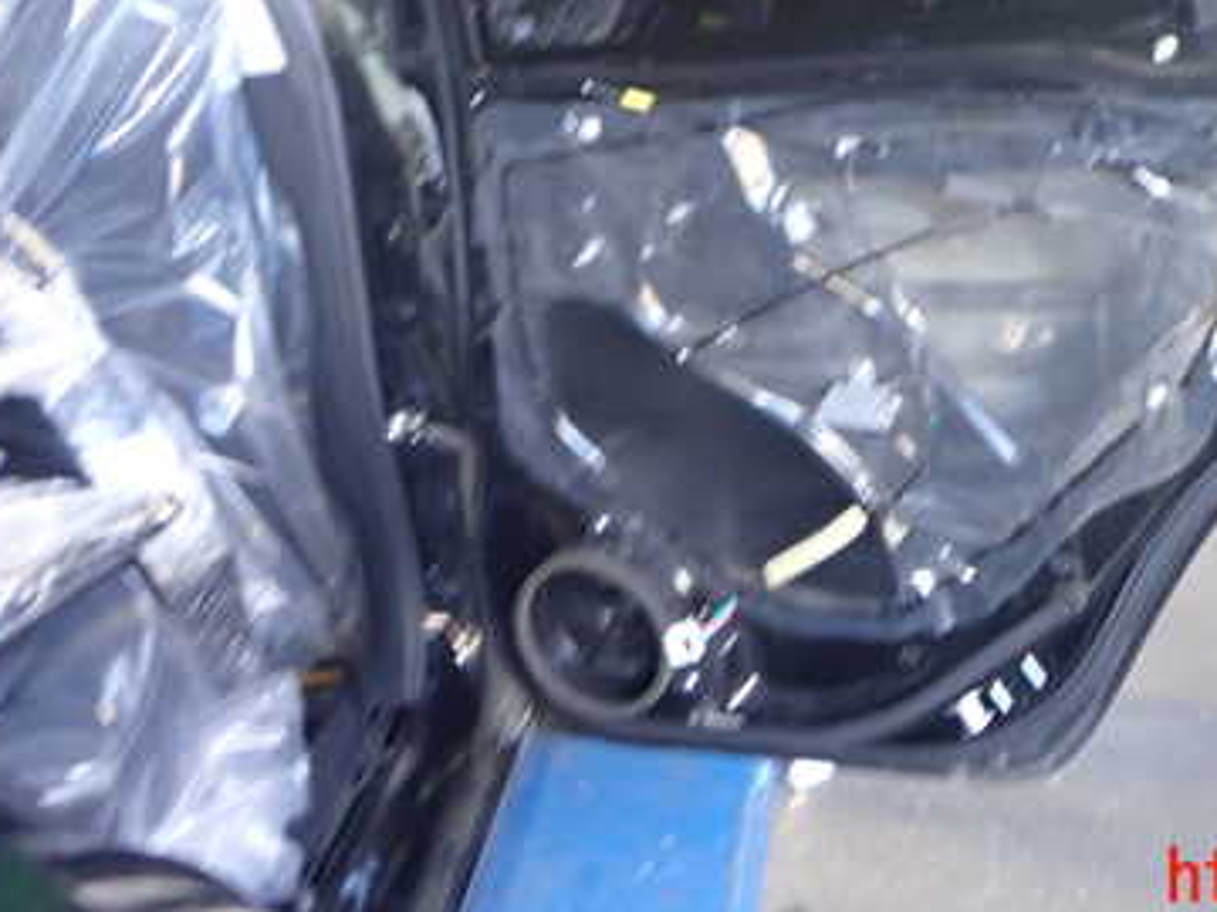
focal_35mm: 50
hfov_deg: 37.2
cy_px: 162
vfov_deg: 28.4
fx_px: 1758
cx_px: 916
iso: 640
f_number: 2.3
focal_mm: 5.4
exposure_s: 1/30
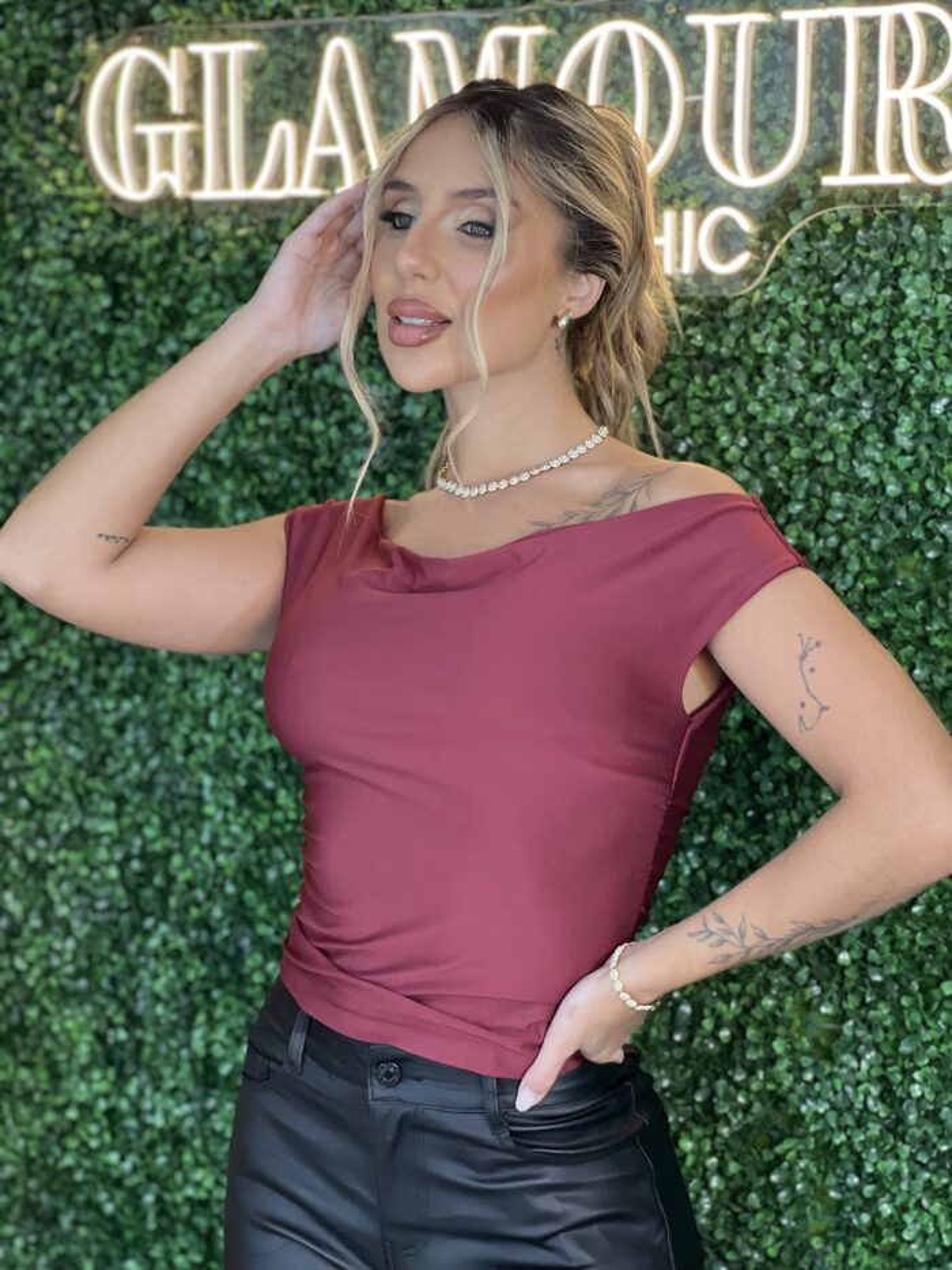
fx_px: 2823
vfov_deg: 25.3
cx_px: 476
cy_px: 635
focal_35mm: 77
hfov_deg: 19.1
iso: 160
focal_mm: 9
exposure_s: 1/120
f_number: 2.8
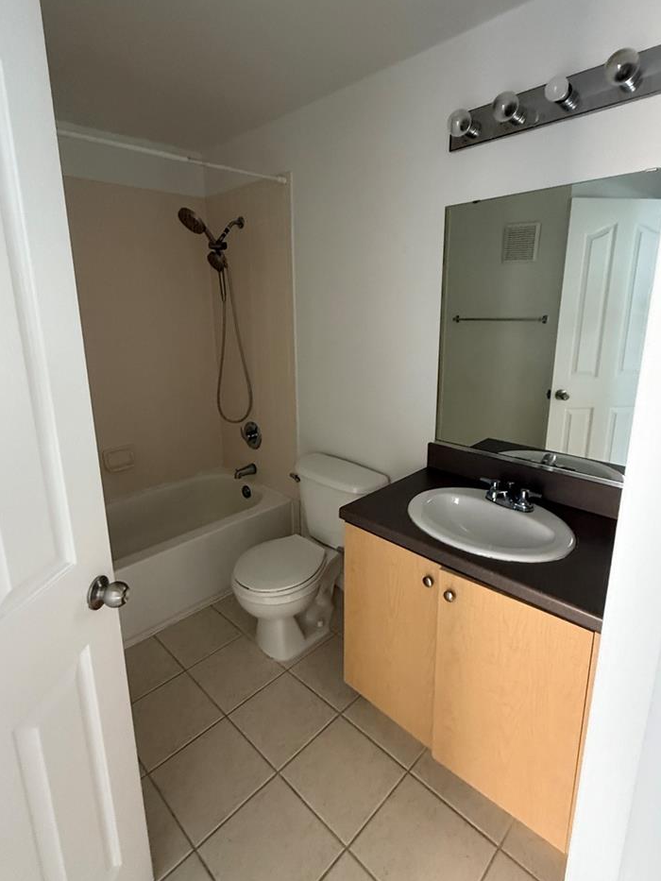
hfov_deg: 71.6
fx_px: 458
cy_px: 407
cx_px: 317
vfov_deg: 87.6
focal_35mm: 18
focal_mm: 2.22
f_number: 2.2
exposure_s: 1/60
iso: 640
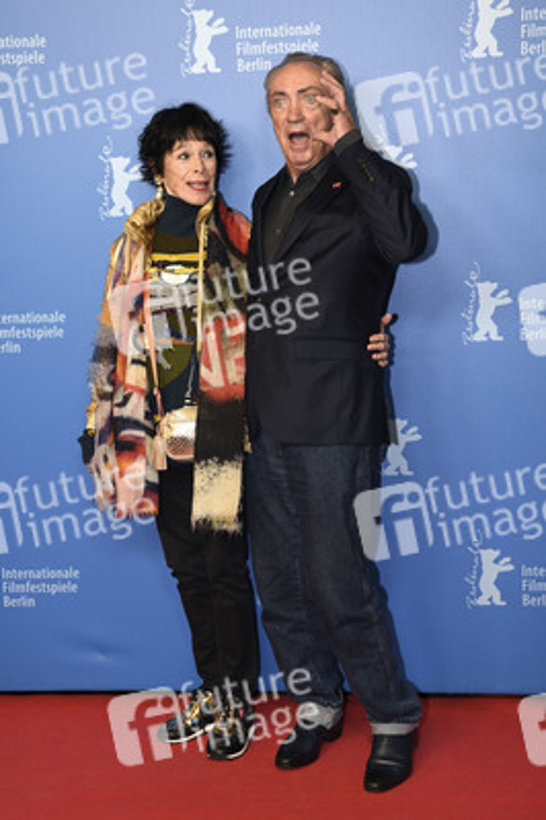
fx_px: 1322
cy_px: 410
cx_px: 273
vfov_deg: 34.5
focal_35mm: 58
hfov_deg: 23.3
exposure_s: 1/400
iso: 1000
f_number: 4.5
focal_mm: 58
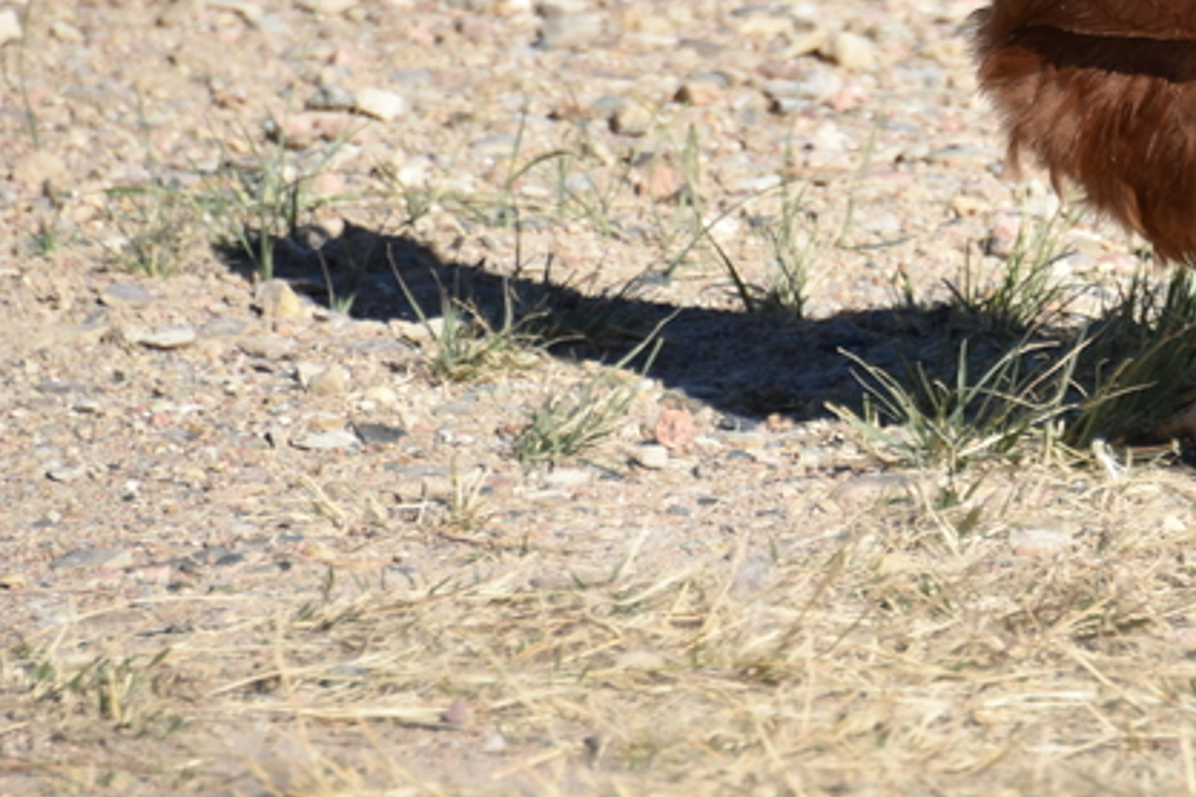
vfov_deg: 1.5
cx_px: 1210
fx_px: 30562
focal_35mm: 920
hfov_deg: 2.2
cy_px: -132
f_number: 5.6
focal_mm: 300
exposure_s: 1/640
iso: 140
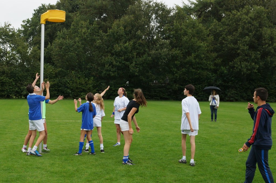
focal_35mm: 42
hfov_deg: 46.4
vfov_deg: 31.9
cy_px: 92
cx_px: 138
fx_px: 322
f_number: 4
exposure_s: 1/320
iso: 320
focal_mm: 28
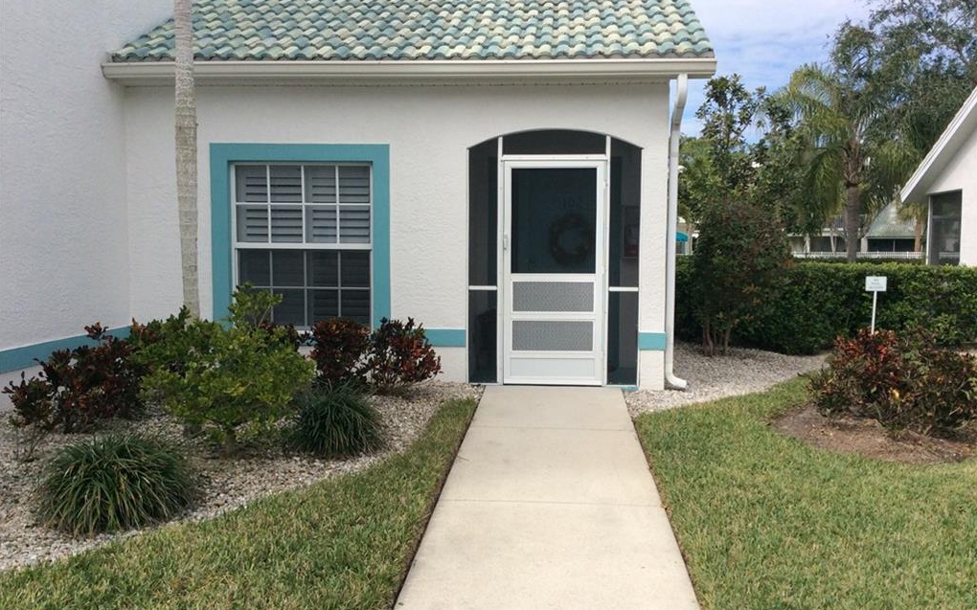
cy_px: 299
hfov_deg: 56.7
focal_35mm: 34
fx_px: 905
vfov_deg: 37.3
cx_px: 488
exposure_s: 1/1431
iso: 32
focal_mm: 3.3
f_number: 2.4
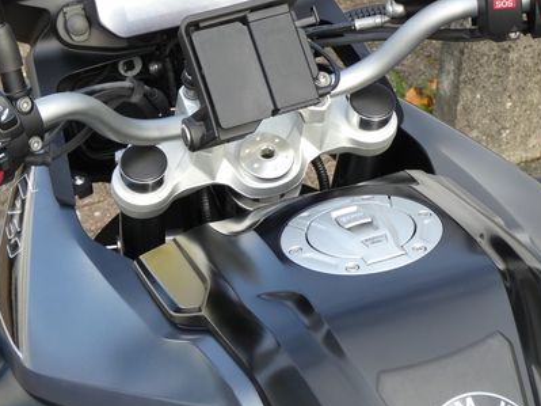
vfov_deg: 17.3
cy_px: 151
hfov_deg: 23.0
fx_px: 1328
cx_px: 255
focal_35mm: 85
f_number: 3.9
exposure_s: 1/100
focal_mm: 9.5
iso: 80
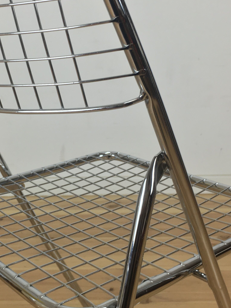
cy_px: 136
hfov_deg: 25.6
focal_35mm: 57
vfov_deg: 33.7
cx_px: 84
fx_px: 507
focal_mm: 4.15
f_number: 2.2
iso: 32
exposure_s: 1/33
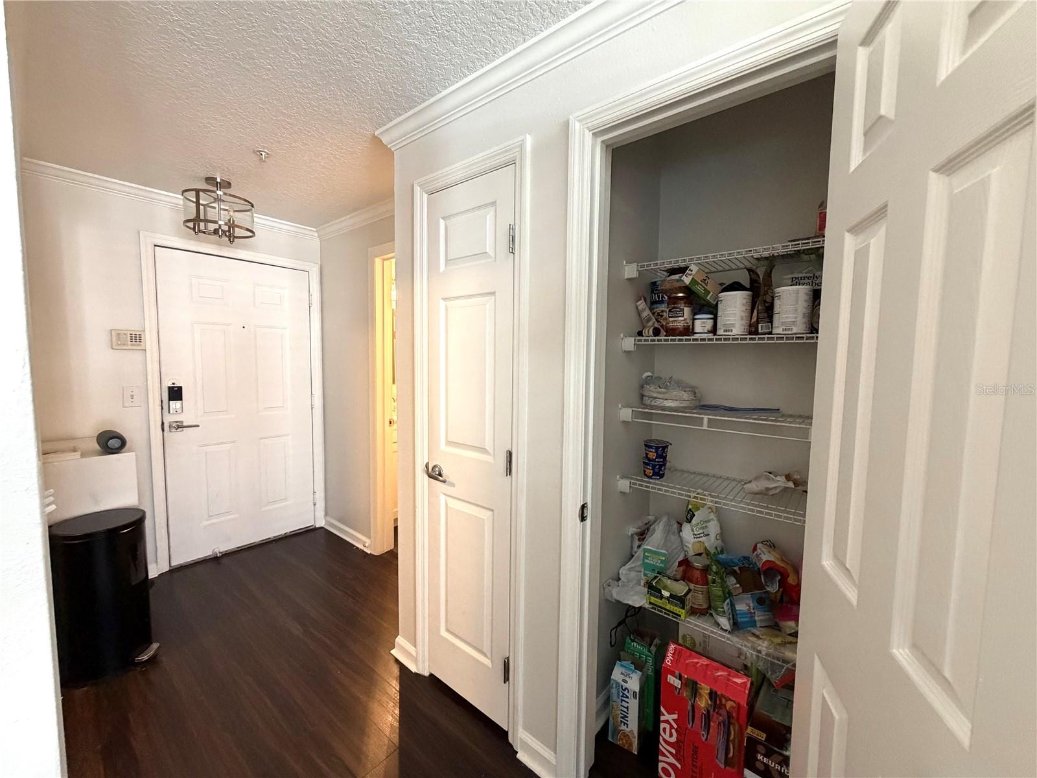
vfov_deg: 85.7
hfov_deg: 102.1
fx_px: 419
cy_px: 389
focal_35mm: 14
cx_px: 518
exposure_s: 1/60
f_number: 2.2
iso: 400
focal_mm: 2.22
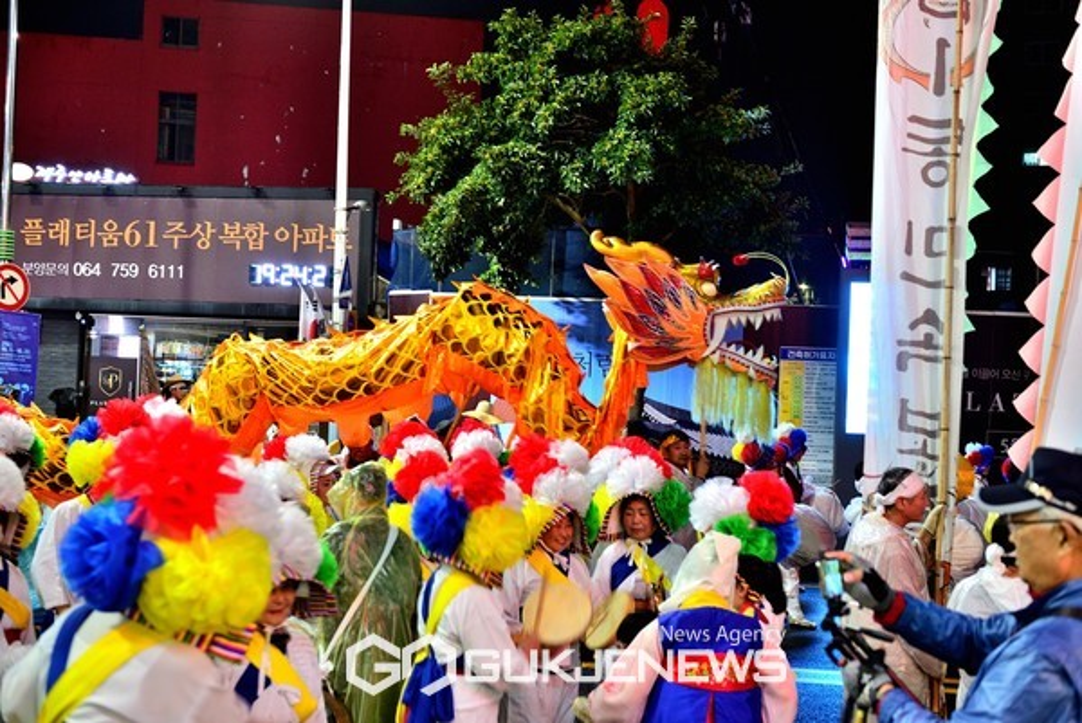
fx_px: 1323
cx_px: 541
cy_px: 362
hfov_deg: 44.5
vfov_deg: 30.6
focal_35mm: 44
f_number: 4
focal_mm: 44
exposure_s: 1/30
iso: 1600
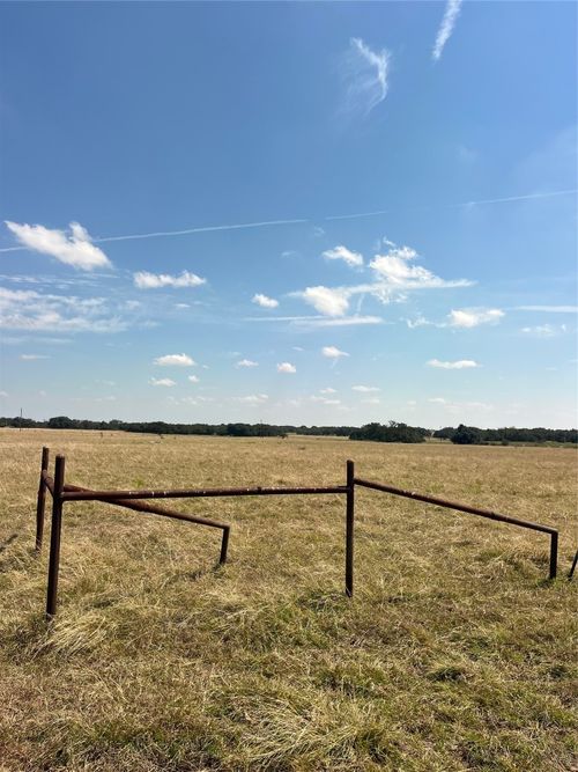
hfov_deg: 53.0
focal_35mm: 26
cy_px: 386
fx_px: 579
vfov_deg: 67.3
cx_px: 289
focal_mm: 5.1
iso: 50
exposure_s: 1/5319
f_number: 1.6
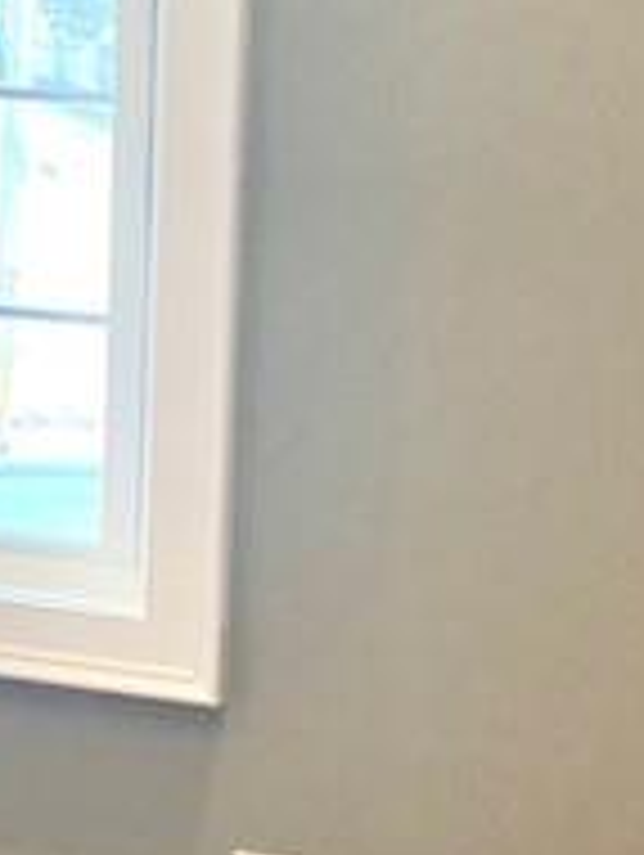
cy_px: -99
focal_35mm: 140
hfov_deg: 9.9
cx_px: -635
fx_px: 3465
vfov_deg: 13.8
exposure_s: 1/120
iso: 80
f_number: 1.8
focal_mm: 4.25
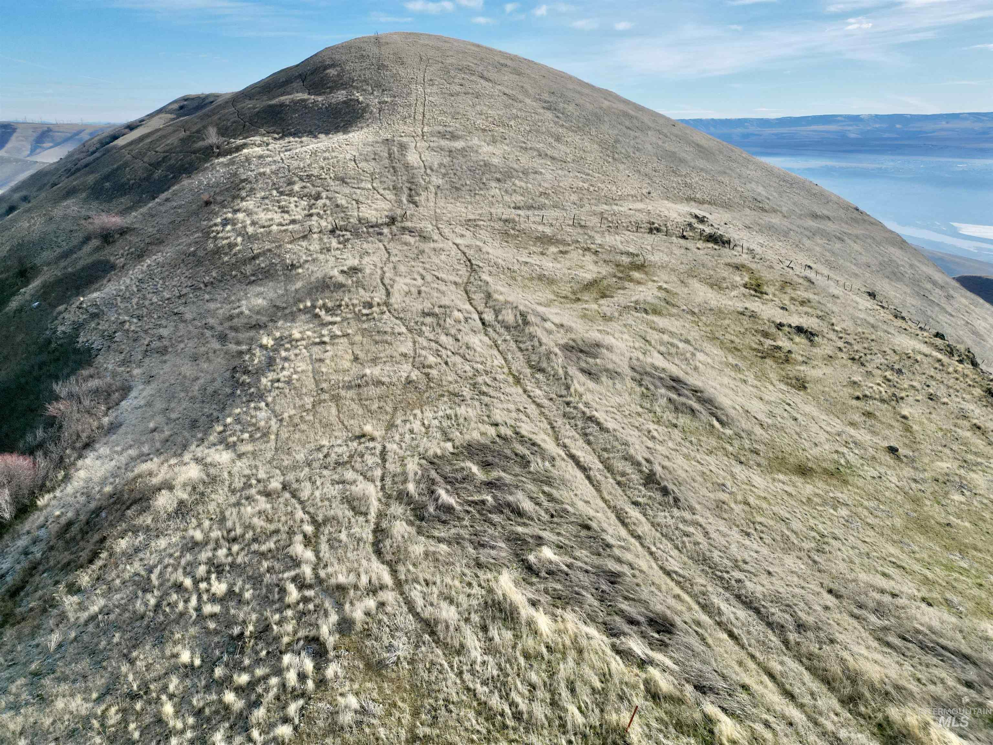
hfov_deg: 71.6
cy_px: 372
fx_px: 688
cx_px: 496
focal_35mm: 24
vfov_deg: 56.8
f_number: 1.7
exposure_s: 1/4000
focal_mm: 6.72
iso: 200
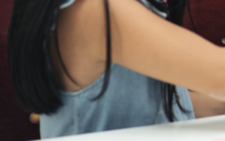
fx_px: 1638
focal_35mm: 267
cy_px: -48
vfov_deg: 4.9
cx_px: 337
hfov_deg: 7.7
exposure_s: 1/160
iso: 500
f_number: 2.8
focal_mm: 85
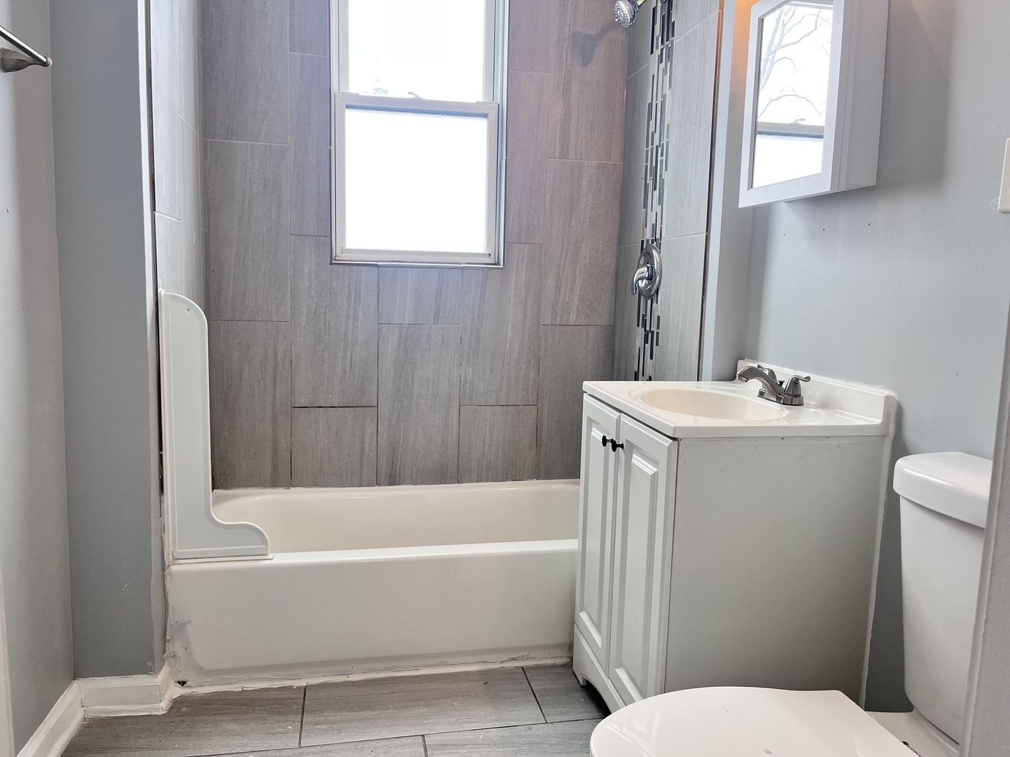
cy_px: 378
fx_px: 759
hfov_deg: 67.3
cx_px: 505
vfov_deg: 53.1
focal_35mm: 26
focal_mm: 5.1
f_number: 1.6
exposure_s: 1/120
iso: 100
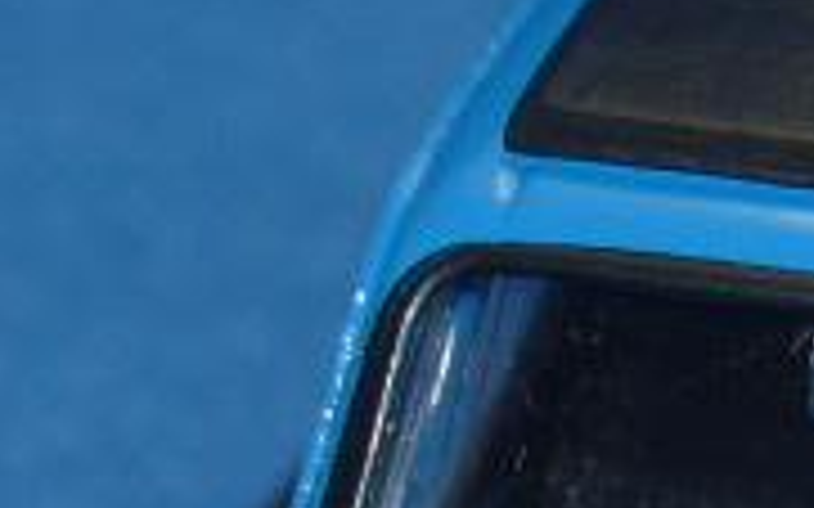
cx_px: 922
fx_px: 15502
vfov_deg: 1.9
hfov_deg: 3.0
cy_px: 836
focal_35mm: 699
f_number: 4
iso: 100
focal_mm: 18.7
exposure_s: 1/40
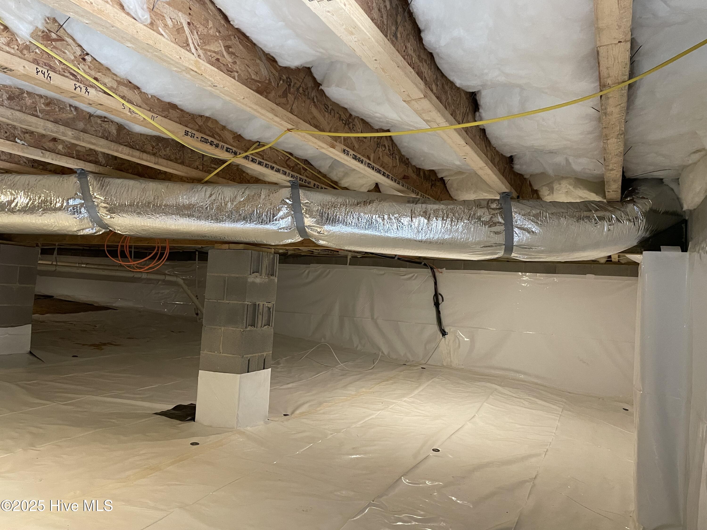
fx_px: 531
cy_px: 265
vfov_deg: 53.1
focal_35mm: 26
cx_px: 354
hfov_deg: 67.3
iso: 320
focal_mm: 4.2
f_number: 1.6
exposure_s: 1/60
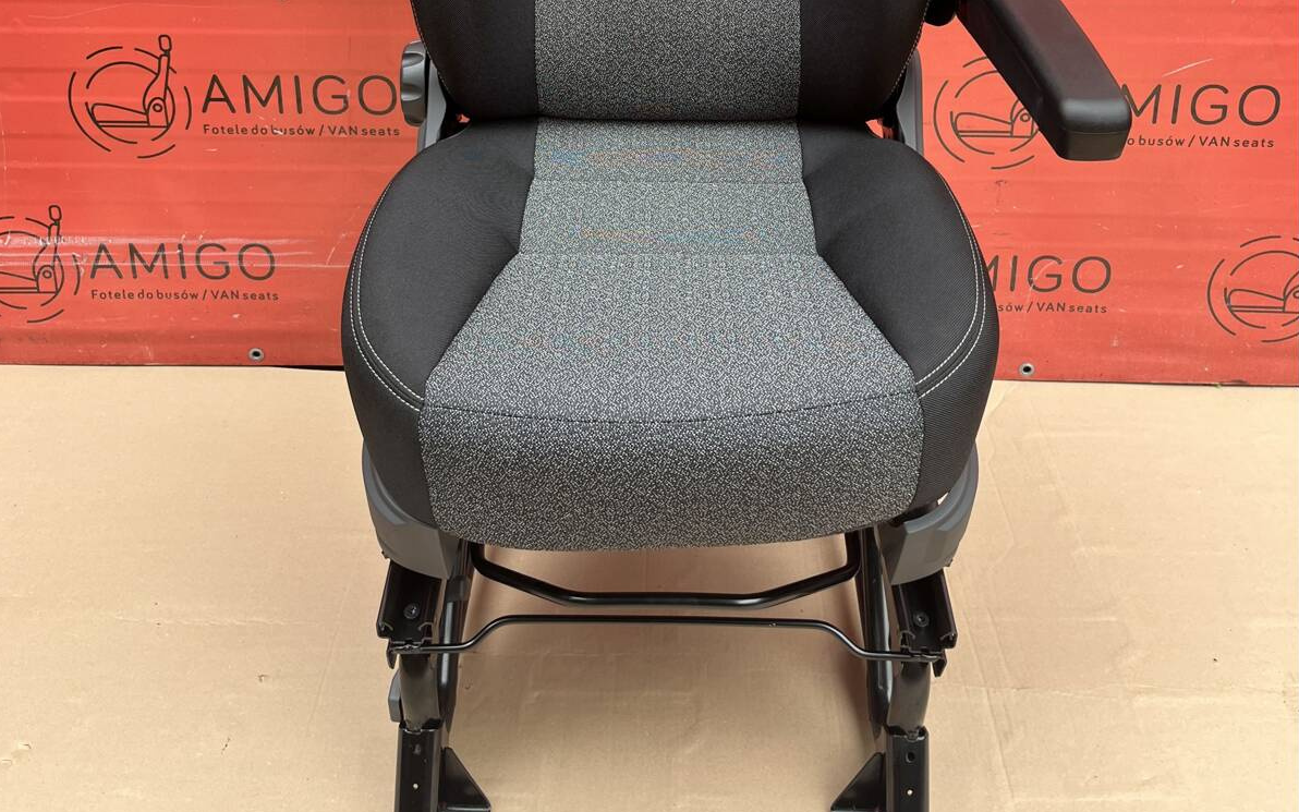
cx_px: 647
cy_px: 16
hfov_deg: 52.7
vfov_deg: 32.0
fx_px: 1310
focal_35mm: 37
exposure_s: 1/133
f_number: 1.6
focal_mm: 5.1
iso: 32
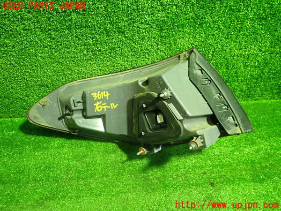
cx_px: 140
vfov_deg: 54.9
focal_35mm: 25
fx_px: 203
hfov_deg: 69.4
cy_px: 106
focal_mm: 4.5
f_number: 2
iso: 400
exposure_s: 1/30
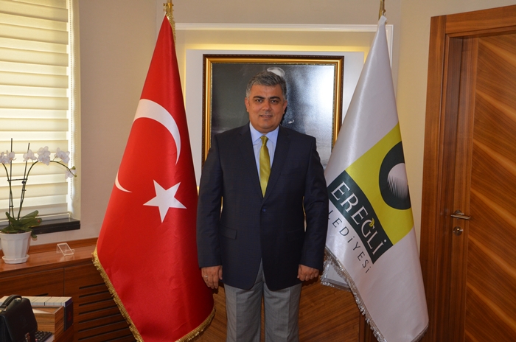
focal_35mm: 45
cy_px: 171
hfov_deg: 43.7
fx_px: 644
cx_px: 258
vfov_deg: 29.8
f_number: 7.1
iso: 800
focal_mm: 30
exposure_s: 1/60
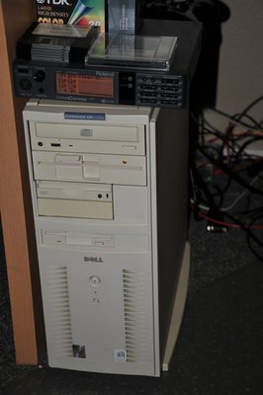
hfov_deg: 18.9
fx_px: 790
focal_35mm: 72
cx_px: 132
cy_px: 198
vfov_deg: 28.1
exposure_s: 1/60
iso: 200
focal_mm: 48
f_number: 4.5
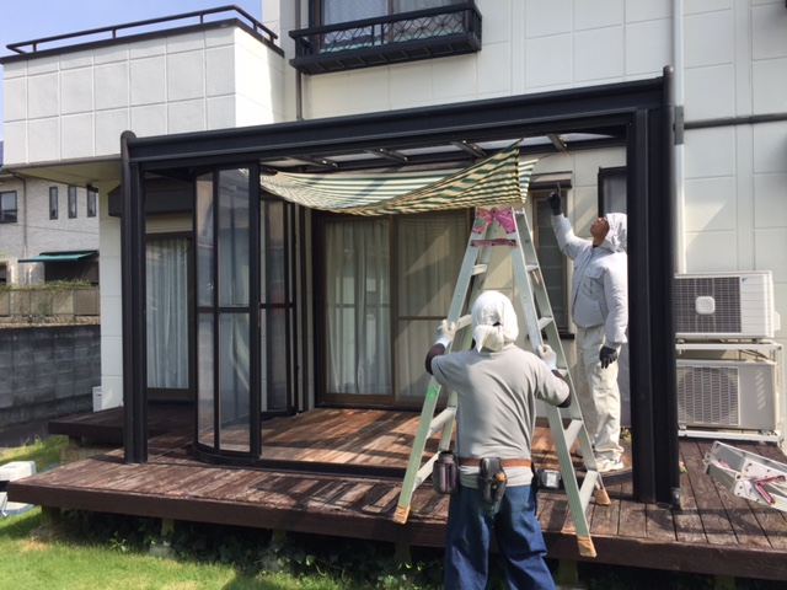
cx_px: 394
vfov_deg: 48.2
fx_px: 659
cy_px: 295
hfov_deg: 61.7
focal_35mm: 29
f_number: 2.2
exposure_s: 1/1464
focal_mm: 4.15
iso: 32
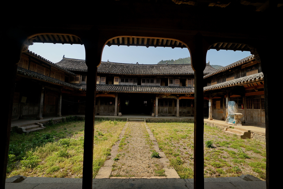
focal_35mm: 16
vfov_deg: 73.7
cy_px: 94
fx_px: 126
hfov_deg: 96.7
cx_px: 142
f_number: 8
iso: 100
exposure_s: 1/125
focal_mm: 16
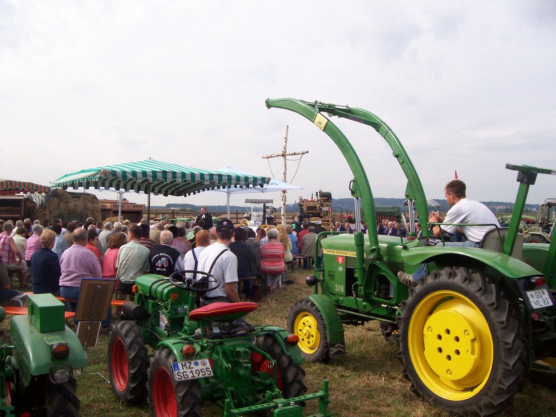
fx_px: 578
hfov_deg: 51.3
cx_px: 278
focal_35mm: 36
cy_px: 208
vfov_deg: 39.7
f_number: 5.1
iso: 80
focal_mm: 5.6
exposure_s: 1/388
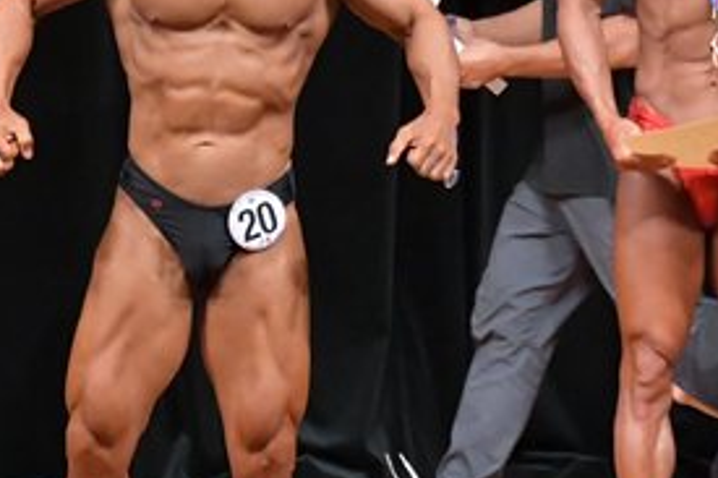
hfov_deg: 3.0
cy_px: 144
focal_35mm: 677
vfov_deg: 2.0
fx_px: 13494
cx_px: 234
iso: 6400
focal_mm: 160
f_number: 5.6
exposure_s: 1/400
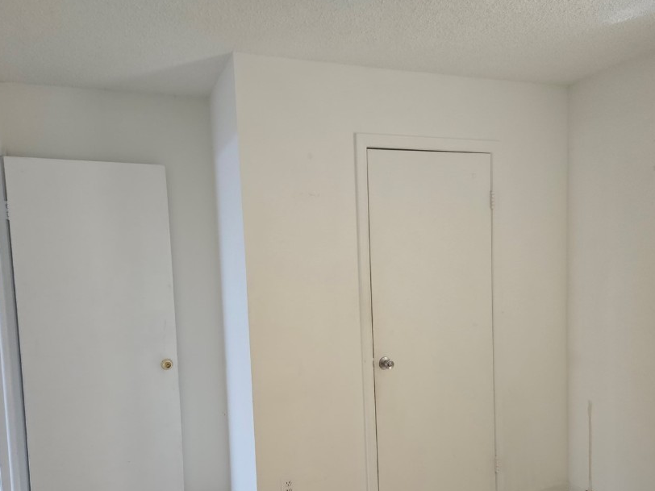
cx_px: 340
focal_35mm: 29
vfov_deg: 47.9
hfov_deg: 61.6
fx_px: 549
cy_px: 300
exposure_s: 1/180
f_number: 1.8
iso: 160
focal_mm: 5.4
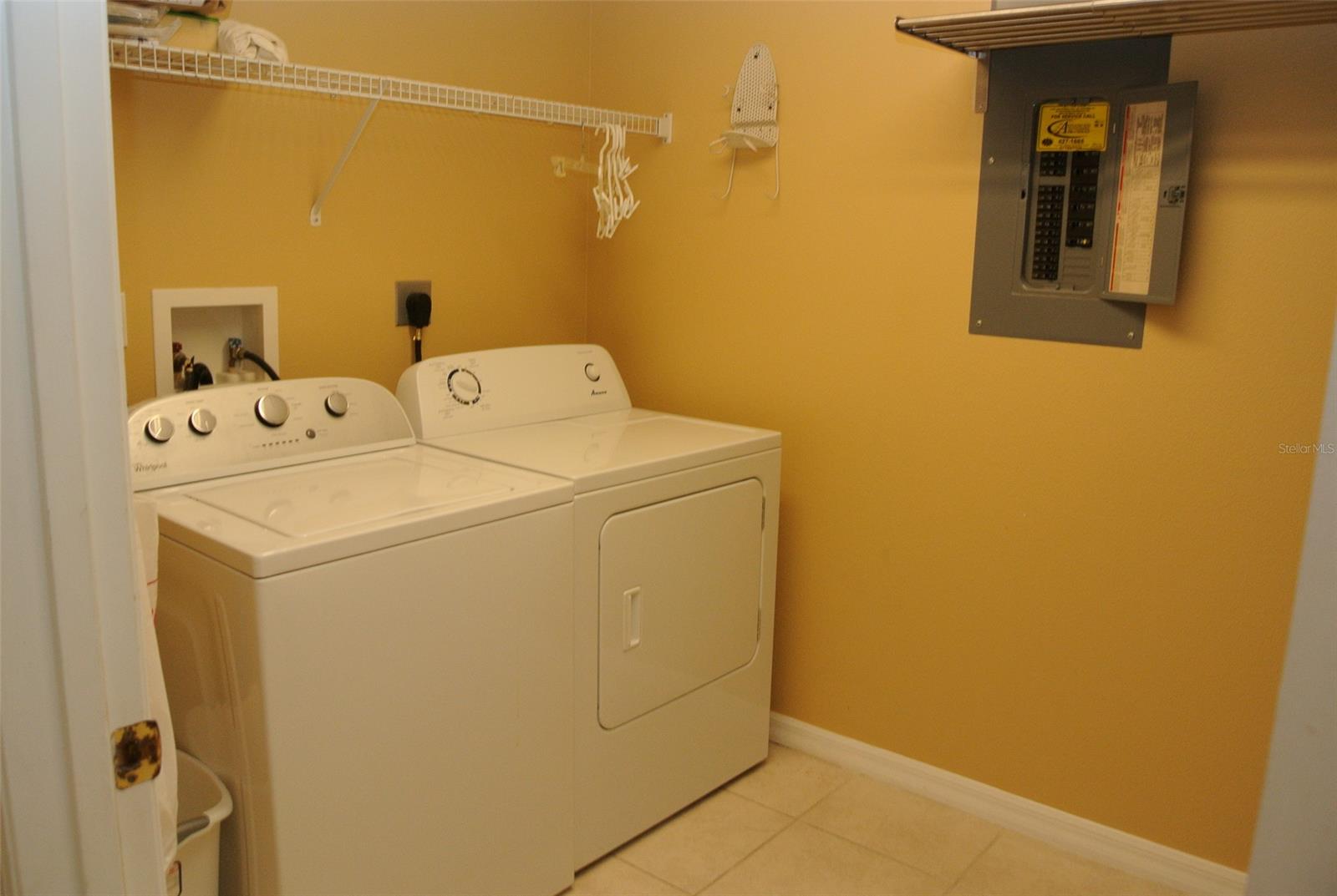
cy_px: 448
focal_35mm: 27
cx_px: 668
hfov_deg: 67.3
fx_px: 1005
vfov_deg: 48.1
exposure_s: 1/60
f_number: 5.6
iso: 400
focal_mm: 10
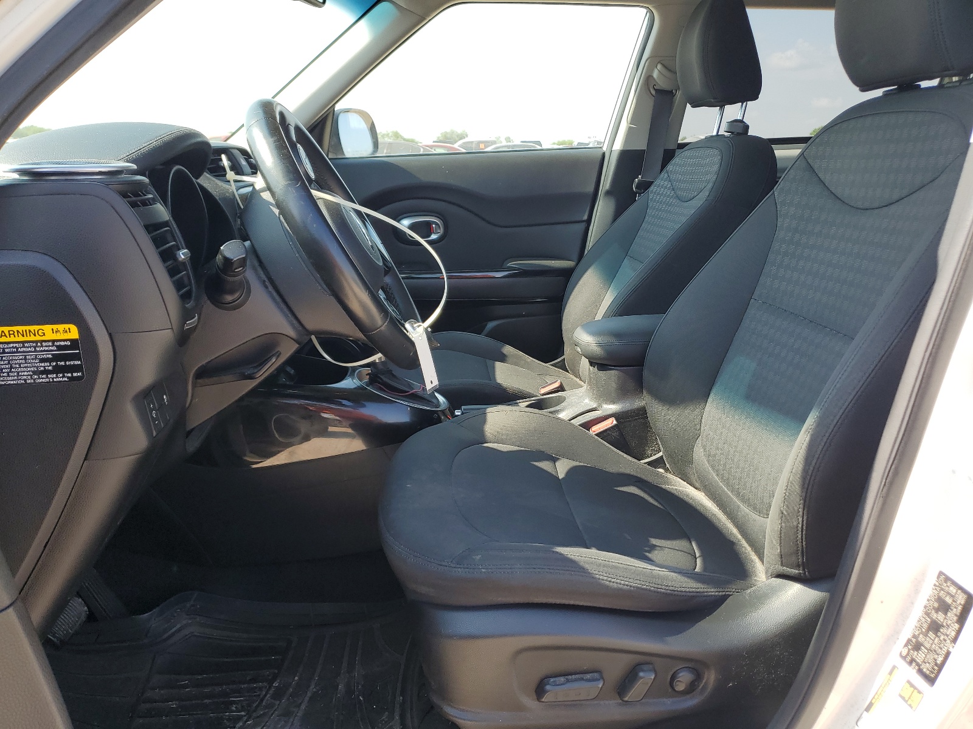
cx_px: 486
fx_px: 731
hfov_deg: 67.3
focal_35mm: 26
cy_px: 364
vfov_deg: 53.1
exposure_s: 1/556
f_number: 1.5
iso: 50
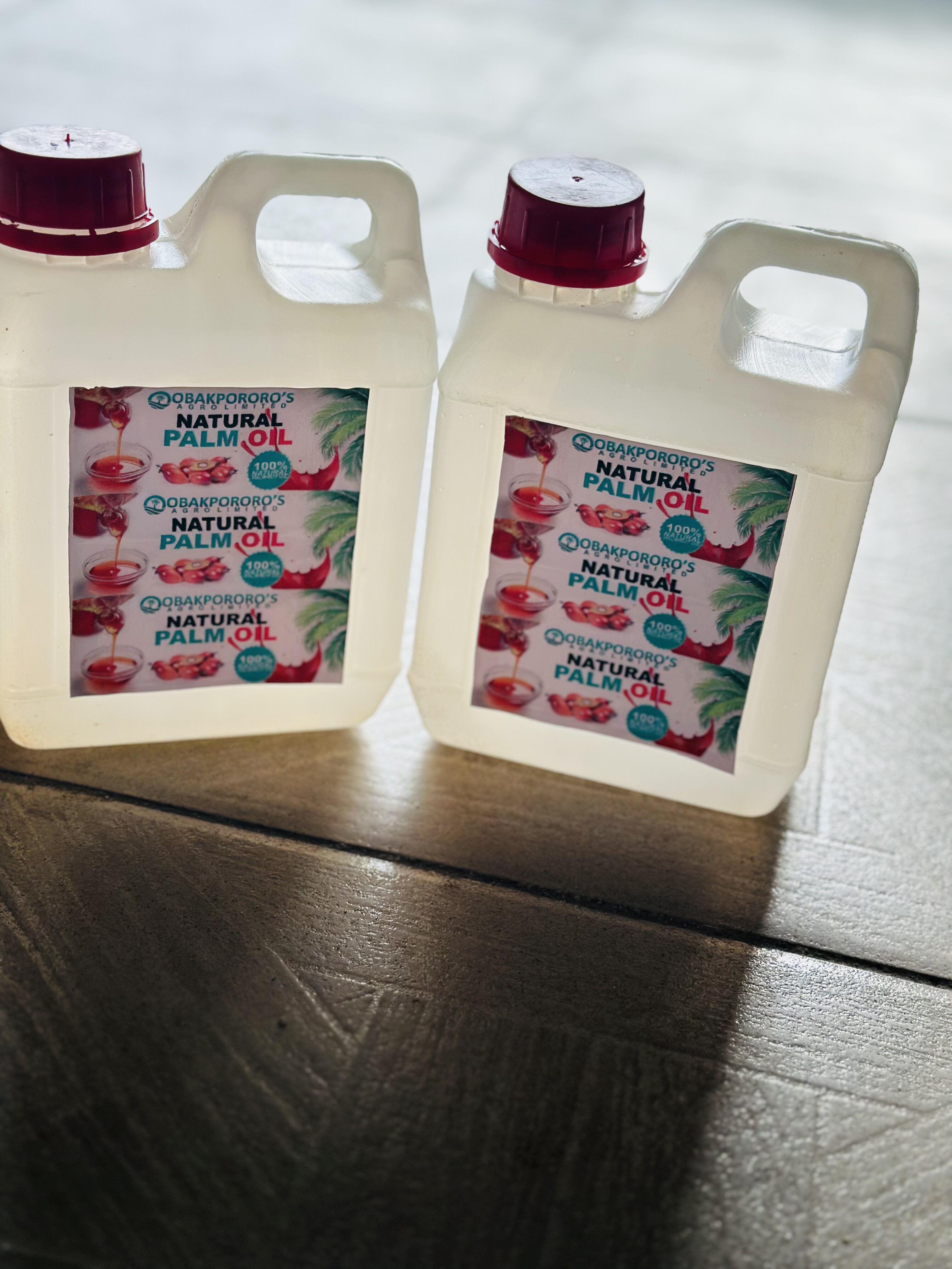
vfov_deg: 39.7
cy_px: 634
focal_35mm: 48
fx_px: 1760
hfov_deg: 30.3
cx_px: 476
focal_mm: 6.86
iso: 80
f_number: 1.78
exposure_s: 1/199
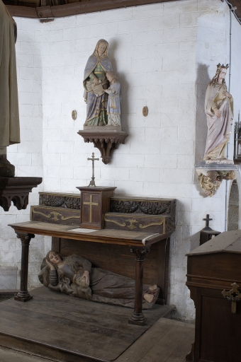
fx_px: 423
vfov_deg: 46.5
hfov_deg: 31.8
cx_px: 120
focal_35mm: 42
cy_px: 181
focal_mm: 28
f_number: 20
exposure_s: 1.6
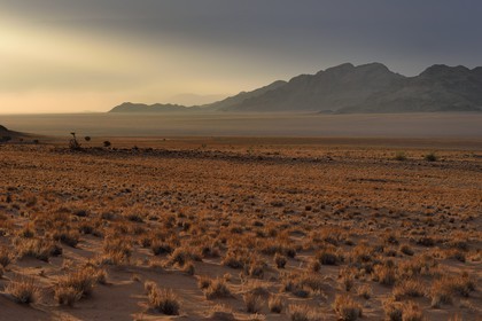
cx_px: 241
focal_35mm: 85
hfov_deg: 23.9
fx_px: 1138
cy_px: 160
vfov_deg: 16.1
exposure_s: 1/250
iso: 400
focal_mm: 85
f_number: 10
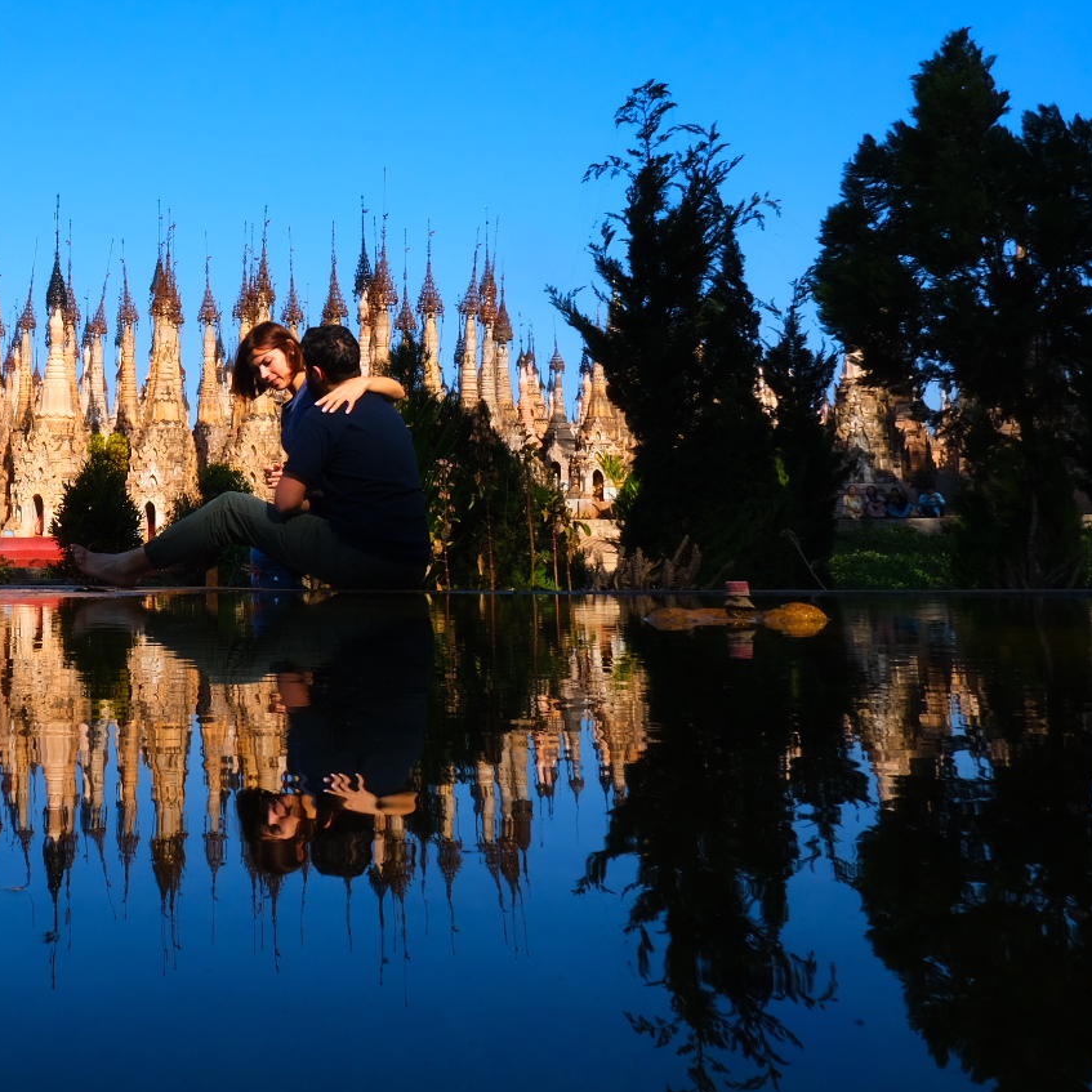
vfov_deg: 40.4
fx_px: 1463
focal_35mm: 41
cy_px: 367
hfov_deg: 37.6
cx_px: 63
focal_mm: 15
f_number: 20
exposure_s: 1/90
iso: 320
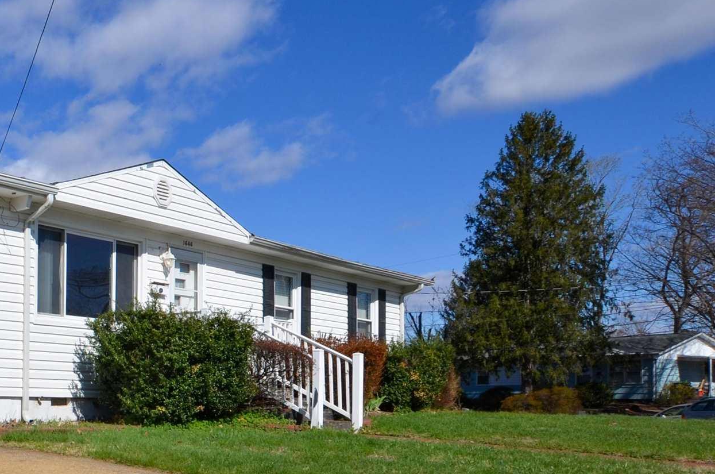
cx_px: -103
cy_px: 360
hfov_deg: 40.1
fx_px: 733
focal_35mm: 37
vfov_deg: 35.0
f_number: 9
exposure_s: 1/320
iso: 100
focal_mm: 10
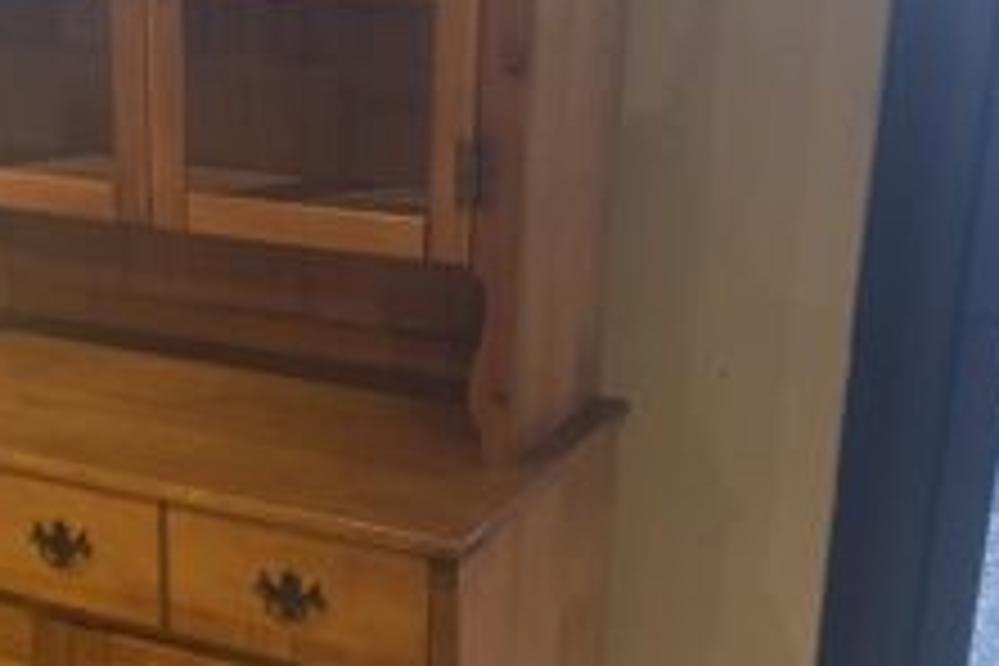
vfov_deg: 22.2
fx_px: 1693
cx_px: 274
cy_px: 430
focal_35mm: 61
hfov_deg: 32.4
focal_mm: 4.25
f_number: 1.8
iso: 250
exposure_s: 1/60
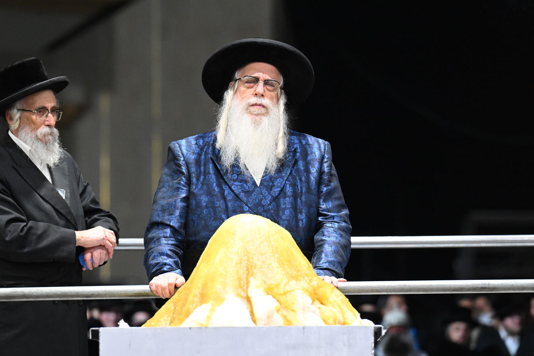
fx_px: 3144
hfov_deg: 9.7
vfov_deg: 6.5
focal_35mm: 212
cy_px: 184
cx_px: 252
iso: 5000
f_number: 4.5
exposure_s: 1/160
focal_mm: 200
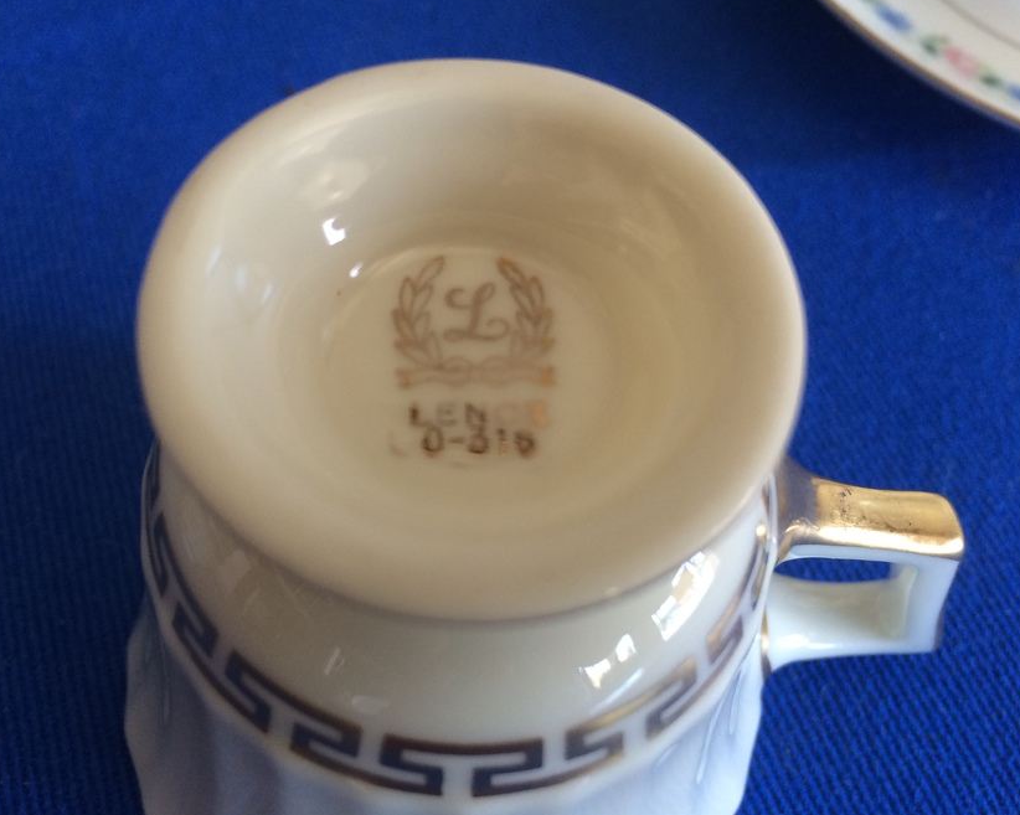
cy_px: 399
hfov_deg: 57.2
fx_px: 935
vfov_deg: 47.1
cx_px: 485
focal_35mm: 31
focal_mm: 4.15
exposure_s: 1/30
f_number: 2.2
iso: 50
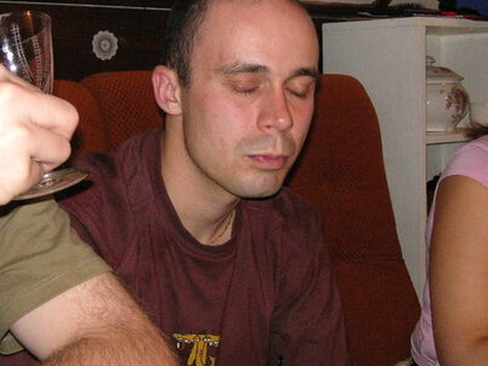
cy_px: 113
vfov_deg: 20.1
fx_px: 1029
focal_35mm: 73
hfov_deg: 26.7
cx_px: 233
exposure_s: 1/45
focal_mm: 6.1
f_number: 2.8
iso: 160
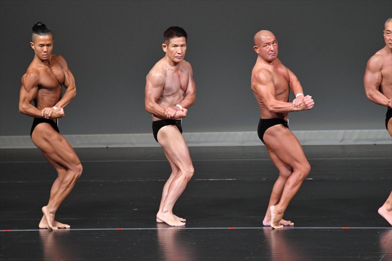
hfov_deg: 6.0
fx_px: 3755
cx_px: 196
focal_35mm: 345
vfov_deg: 4.0
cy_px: 130
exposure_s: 1/400
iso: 4000
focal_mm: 230
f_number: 5.6
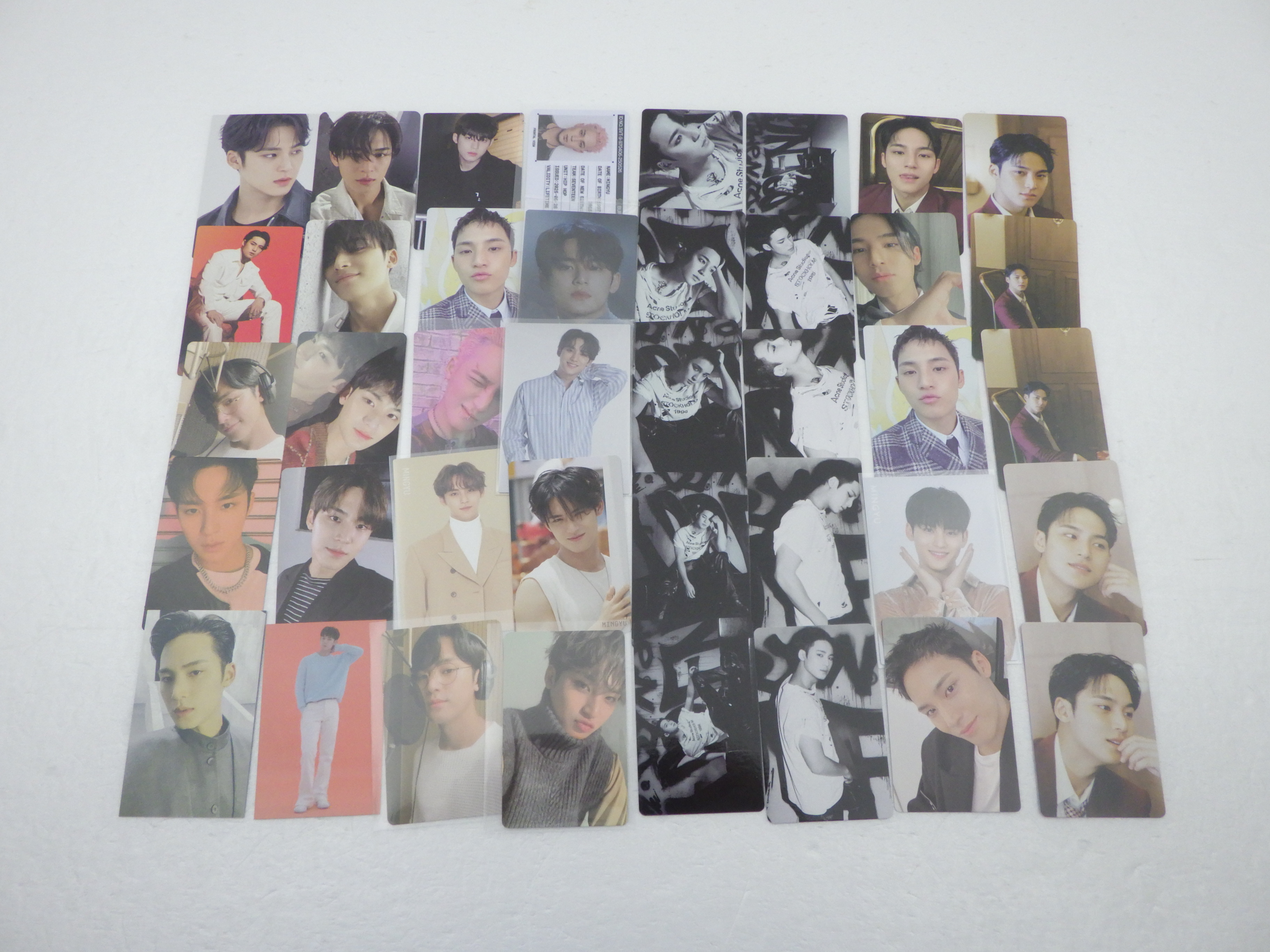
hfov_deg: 63.4
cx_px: 635
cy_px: 476
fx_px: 1027
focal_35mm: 28
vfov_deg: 49.7
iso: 125
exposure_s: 1/40
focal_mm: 5
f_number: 3.5
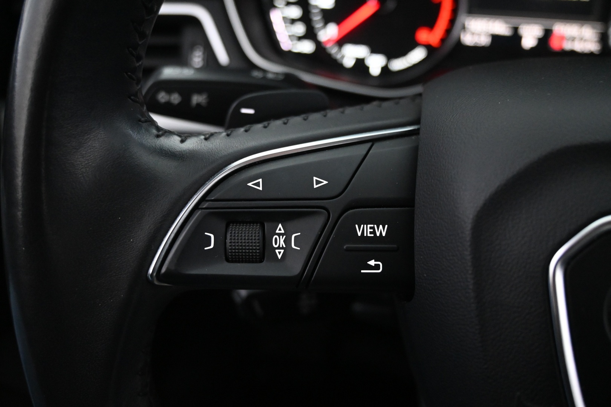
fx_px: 535
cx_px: 306
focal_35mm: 32
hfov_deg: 59.5
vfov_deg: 41.7
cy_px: 204
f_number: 4
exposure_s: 1/30
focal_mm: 21
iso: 4500
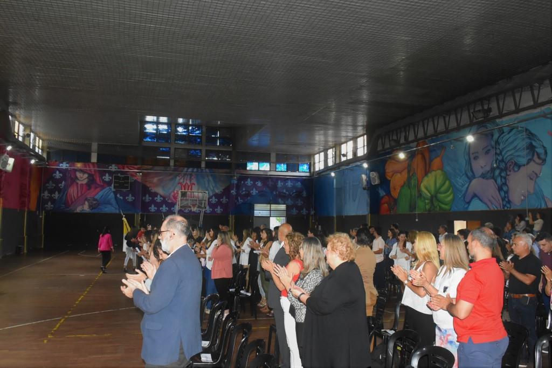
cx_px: 276
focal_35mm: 27
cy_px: 184
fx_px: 414
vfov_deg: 47.9
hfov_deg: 67.4
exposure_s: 1/100
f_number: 7.1
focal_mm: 18
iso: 3200
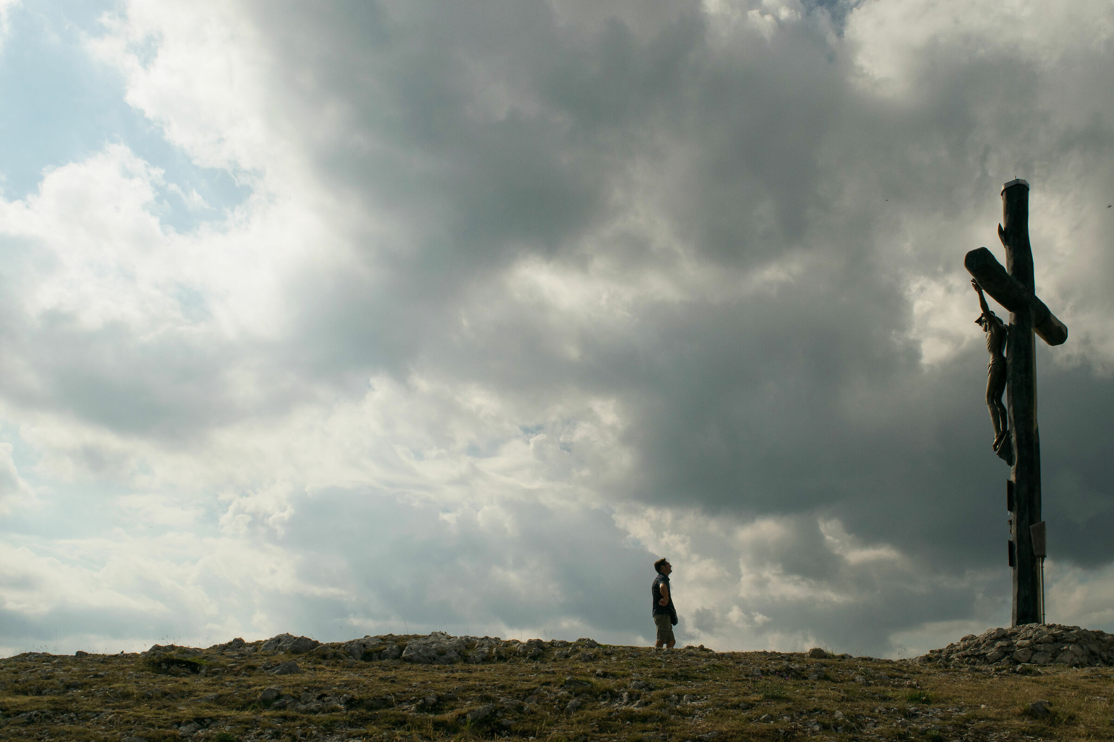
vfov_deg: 40.0
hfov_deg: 57.2
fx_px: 1021
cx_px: 557
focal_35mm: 33
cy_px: 371
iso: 100
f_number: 10
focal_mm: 22
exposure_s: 1/1000
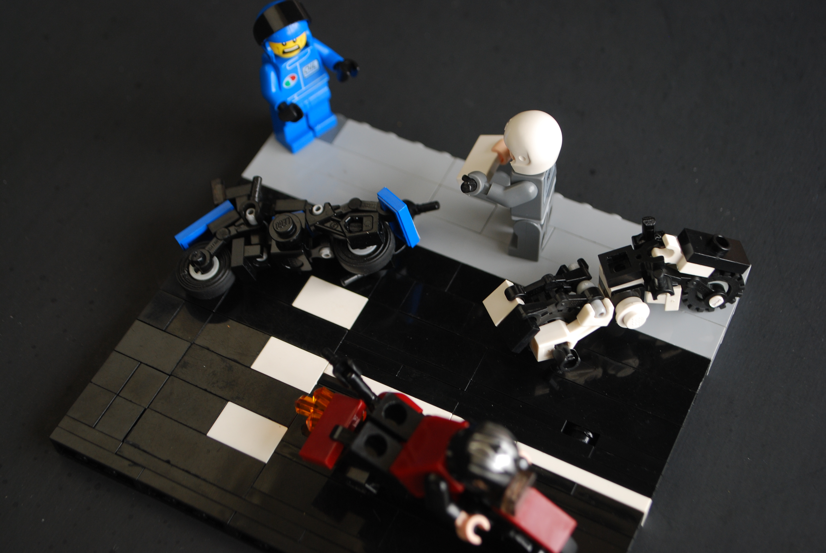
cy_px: 276
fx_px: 1240
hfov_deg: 36.8
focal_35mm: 54
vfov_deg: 25.1
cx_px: 413
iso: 220
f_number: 5.3
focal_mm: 36
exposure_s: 1/60
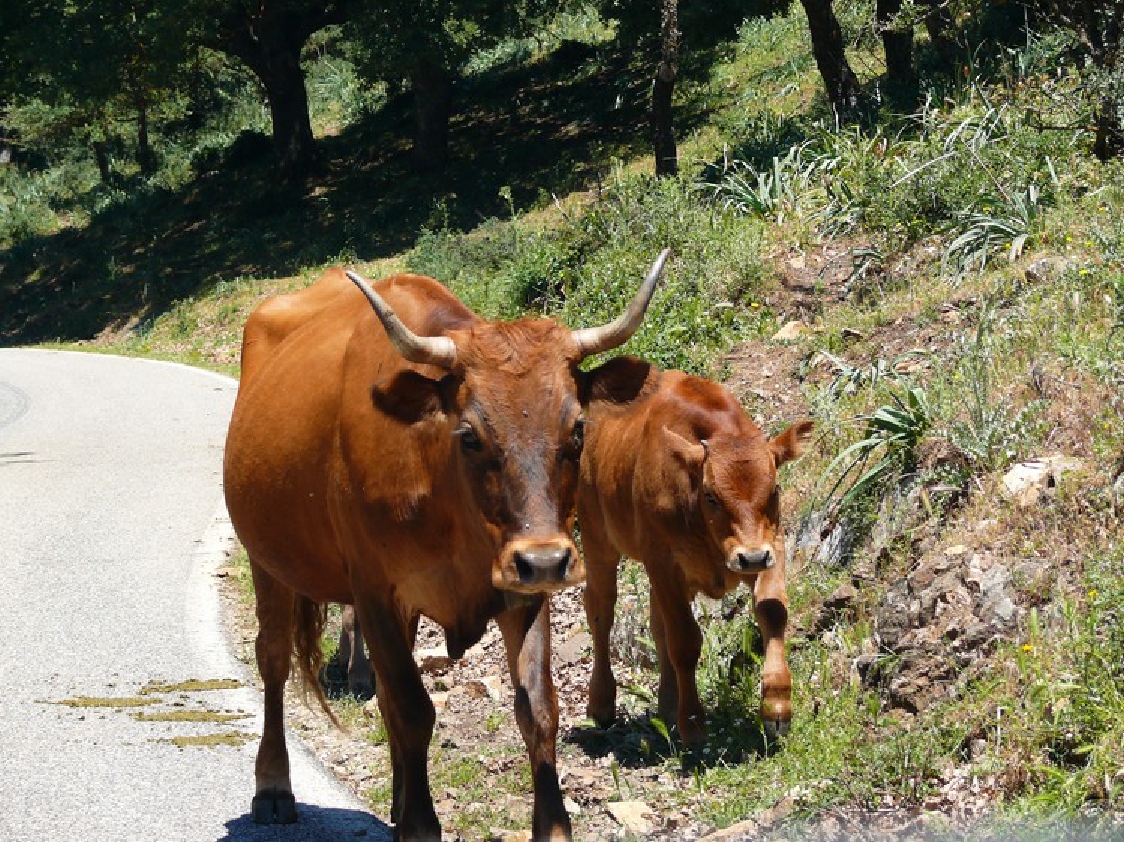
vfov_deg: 10.3
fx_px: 4674
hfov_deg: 13.7
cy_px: 421
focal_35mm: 144
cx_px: 562
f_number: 4
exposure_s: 1/200
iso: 100
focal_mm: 30.5
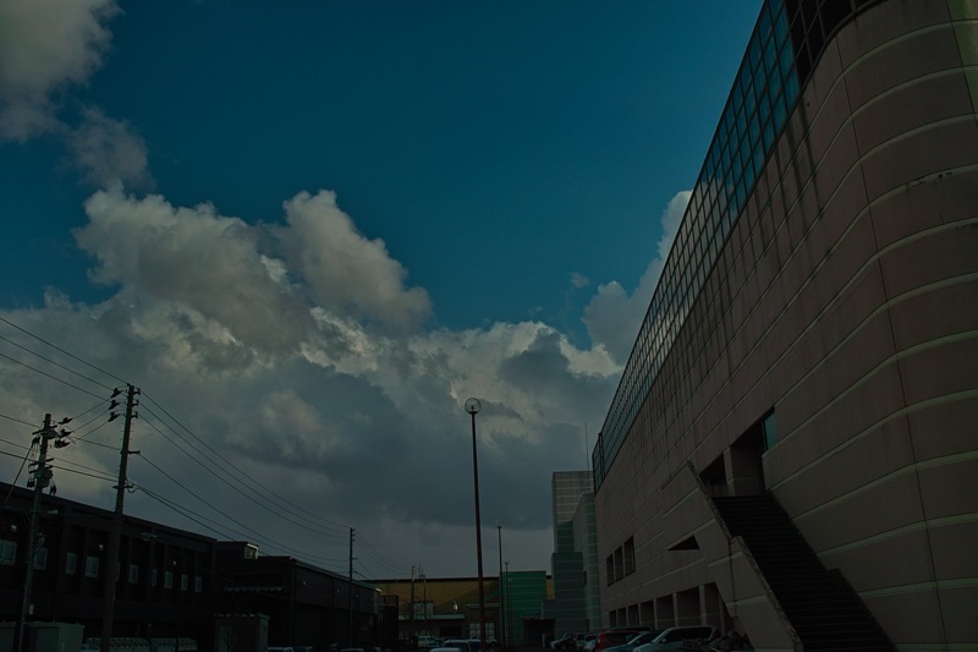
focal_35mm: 41
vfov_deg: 32.6
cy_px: 326
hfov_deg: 47.4
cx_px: 489
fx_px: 1114
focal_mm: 24.2
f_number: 9
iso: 100
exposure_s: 1/400
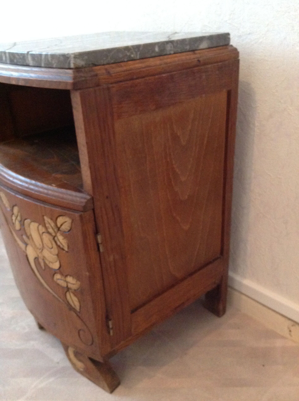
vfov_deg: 52.7
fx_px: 404
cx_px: 150
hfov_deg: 40.6
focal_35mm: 35
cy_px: 200
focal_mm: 4.28
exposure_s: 1/17
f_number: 2.4
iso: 500
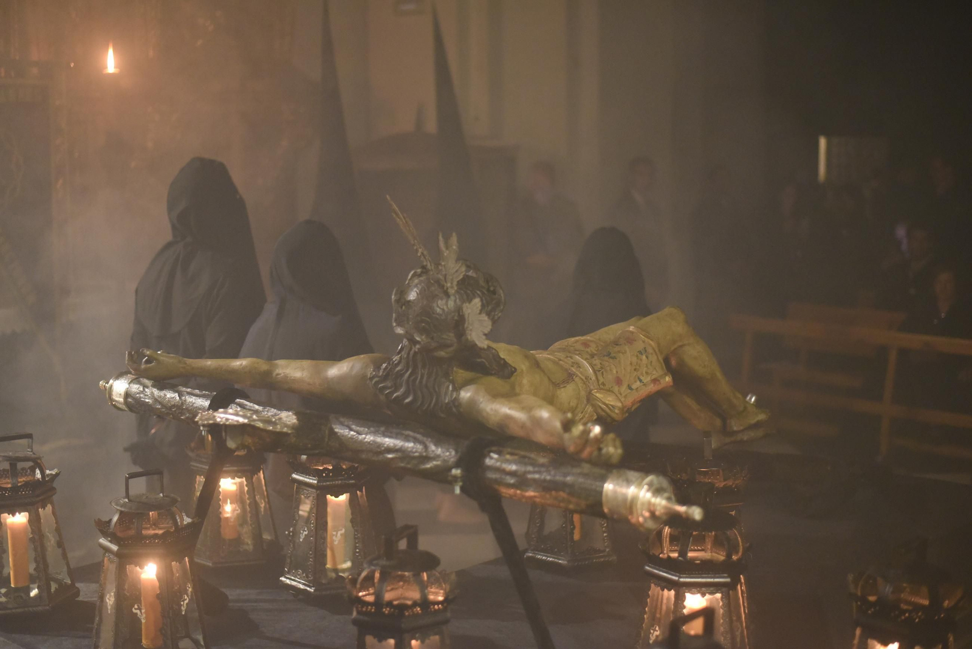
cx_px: 486
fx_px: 1350
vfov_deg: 27.0
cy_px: 324
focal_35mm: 50
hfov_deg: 39.6
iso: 4500
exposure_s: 1/50
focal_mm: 50
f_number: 1.8
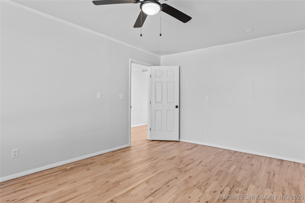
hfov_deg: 86.9
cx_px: 152
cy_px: 102
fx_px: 161
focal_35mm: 19
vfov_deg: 64.5
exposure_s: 1/10
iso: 640
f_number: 11
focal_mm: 19
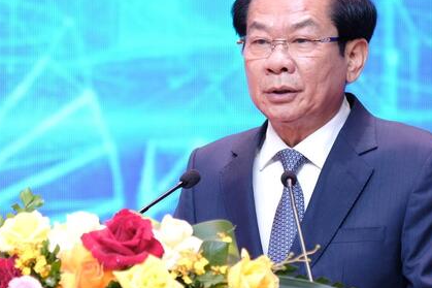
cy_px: 153
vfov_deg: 2.9
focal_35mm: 470
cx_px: 232
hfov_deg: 4.4
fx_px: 5637
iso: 1250
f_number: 4.6
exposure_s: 1/125
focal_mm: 164
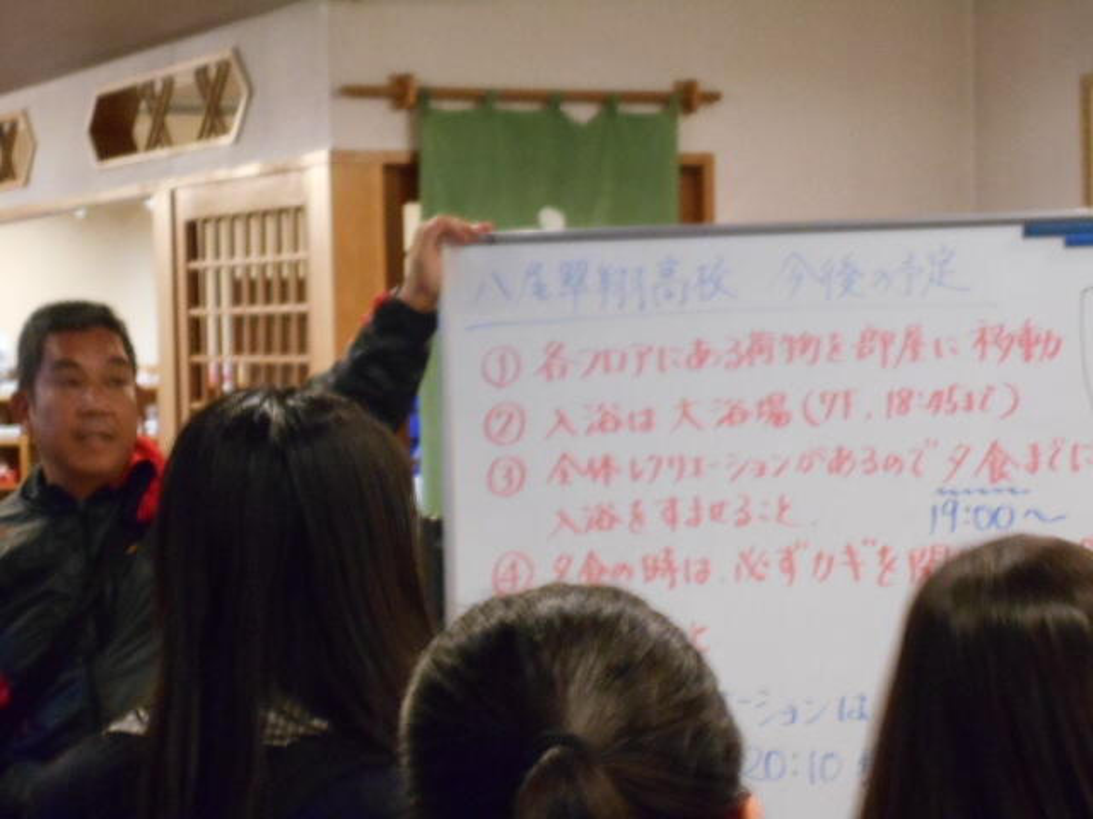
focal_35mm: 99
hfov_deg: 19.8
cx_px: 546
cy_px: 410
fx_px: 3126
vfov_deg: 14.9
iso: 800
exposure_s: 1/10
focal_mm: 17.6
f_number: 5.5
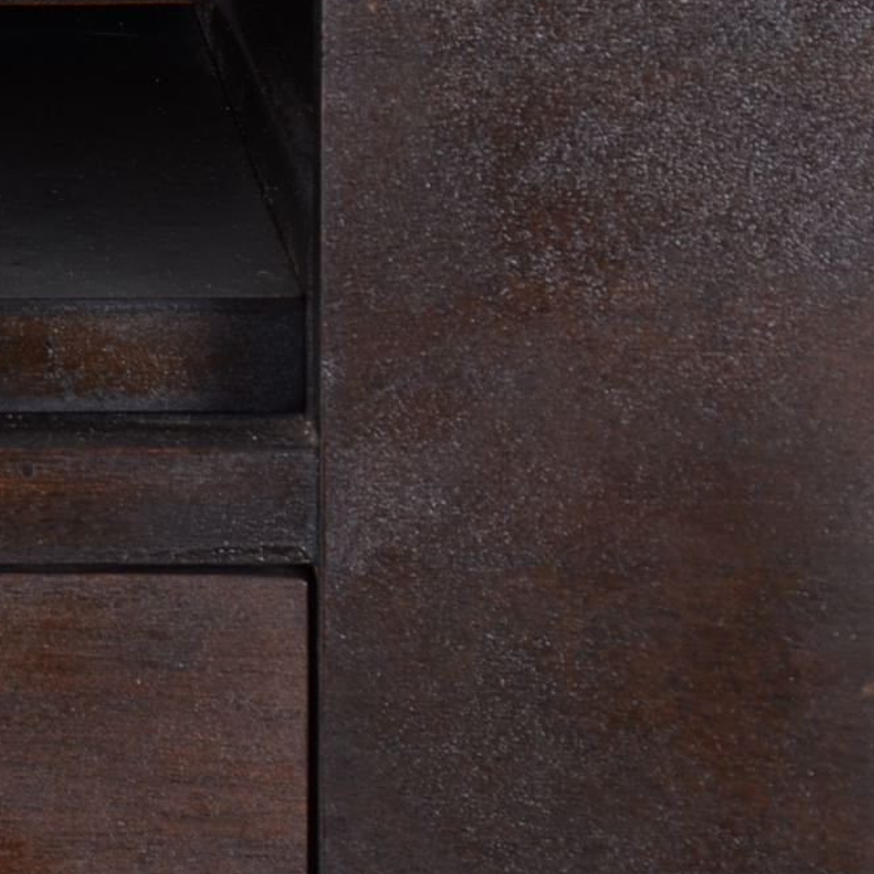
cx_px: -585
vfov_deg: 7.2
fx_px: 6970
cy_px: 22
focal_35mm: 244
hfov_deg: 7.0
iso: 100
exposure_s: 1/100
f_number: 9
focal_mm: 52
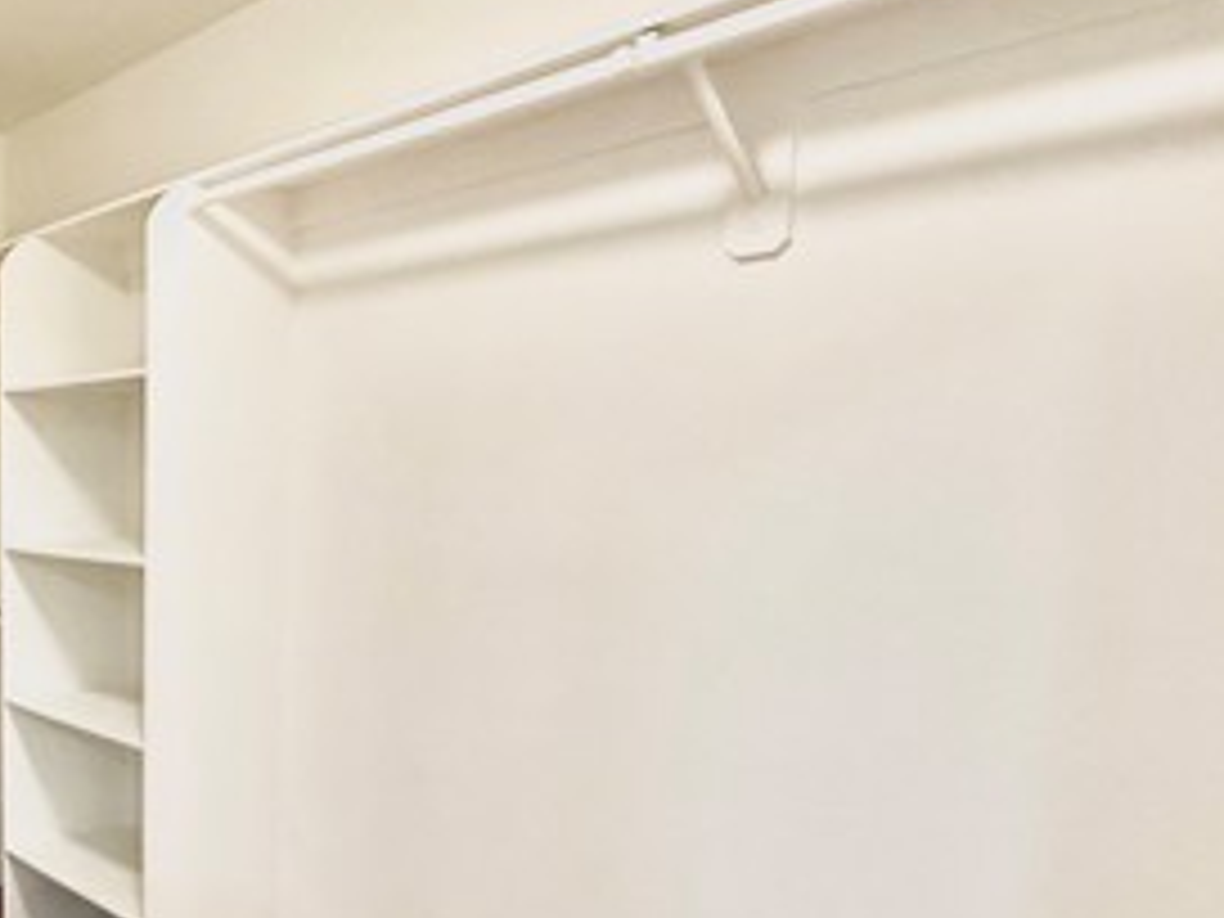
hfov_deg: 42.0
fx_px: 1167
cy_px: 585
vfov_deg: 42.6
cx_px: -162
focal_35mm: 33
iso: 320
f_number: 2.2
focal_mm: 2.22
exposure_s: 1/120
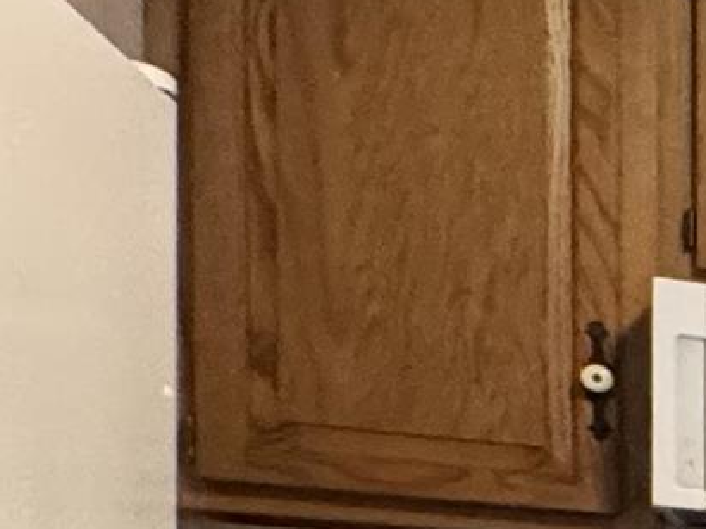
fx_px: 2140
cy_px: 918
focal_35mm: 105
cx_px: 2147
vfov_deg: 12.9
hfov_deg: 11.1
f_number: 2.2
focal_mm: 2.22
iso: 500
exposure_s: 1/60
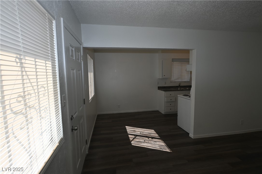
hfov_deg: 90.0
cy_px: 87
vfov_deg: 67.4
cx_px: 131
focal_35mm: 18
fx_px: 131
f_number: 5.6
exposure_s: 1/125
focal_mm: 12
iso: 140
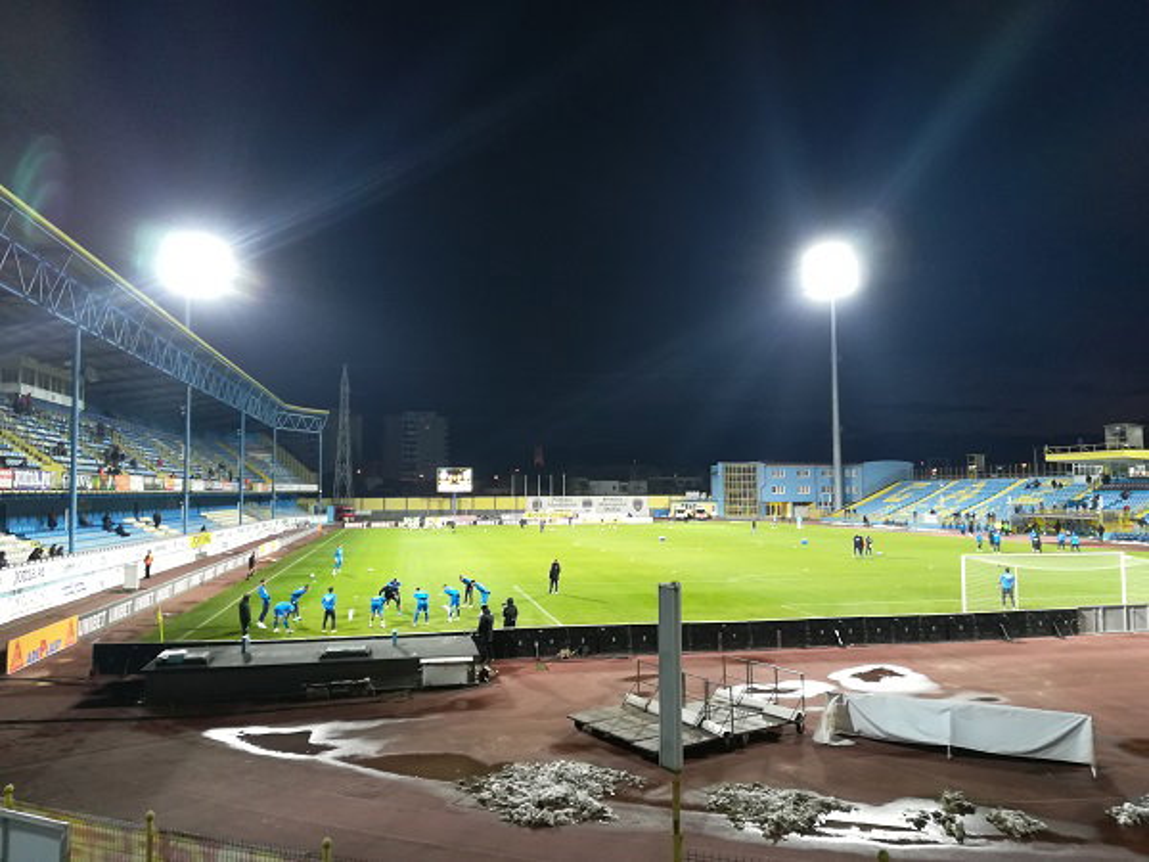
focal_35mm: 26
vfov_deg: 53.1
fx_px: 863
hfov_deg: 67.3
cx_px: 574
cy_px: 431
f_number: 2.2
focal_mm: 3.83
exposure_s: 1/33.3
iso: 200
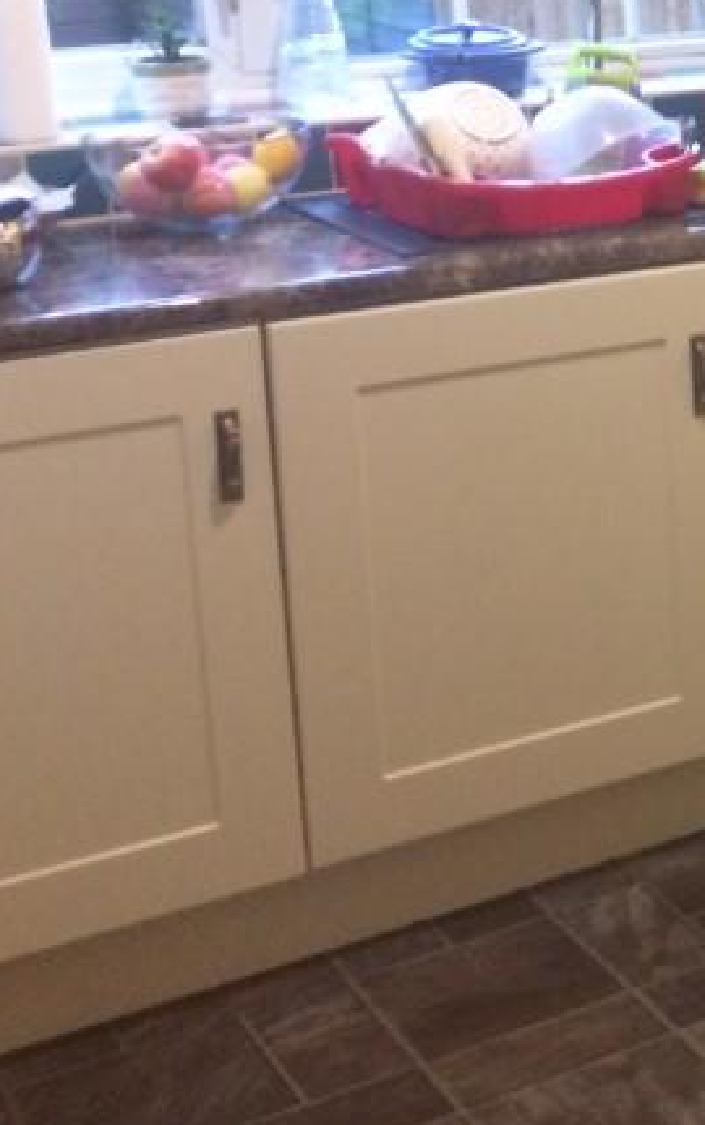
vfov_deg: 27.7
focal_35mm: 73
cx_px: 1311
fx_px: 2240
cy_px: 235
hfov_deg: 15.2
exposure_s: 1/20
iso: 320
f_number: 2.2
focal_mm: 4.15
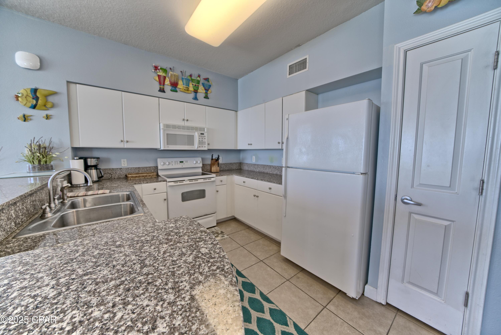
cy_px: 168
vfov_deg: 90.0
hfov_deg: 112.6
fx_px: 167
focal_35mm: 12
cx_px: 250
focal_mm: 12
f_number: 8
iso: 500
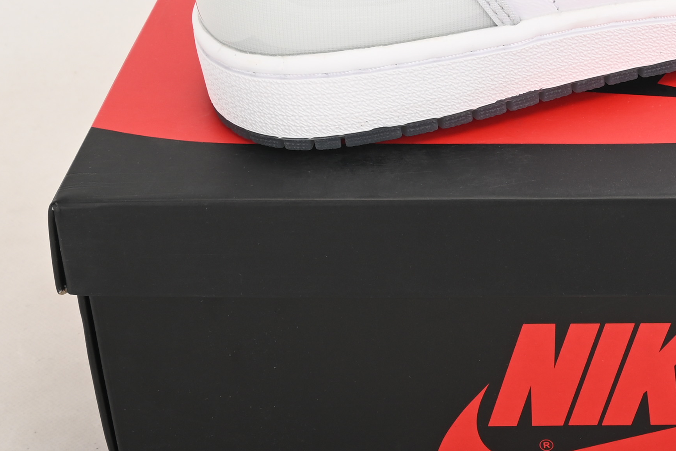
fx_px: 2479
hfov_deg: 14.7
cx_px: 952
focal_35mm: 132
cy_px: -27
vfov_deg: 10.3
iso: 100
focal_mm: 38
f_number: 11
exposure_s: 1/200
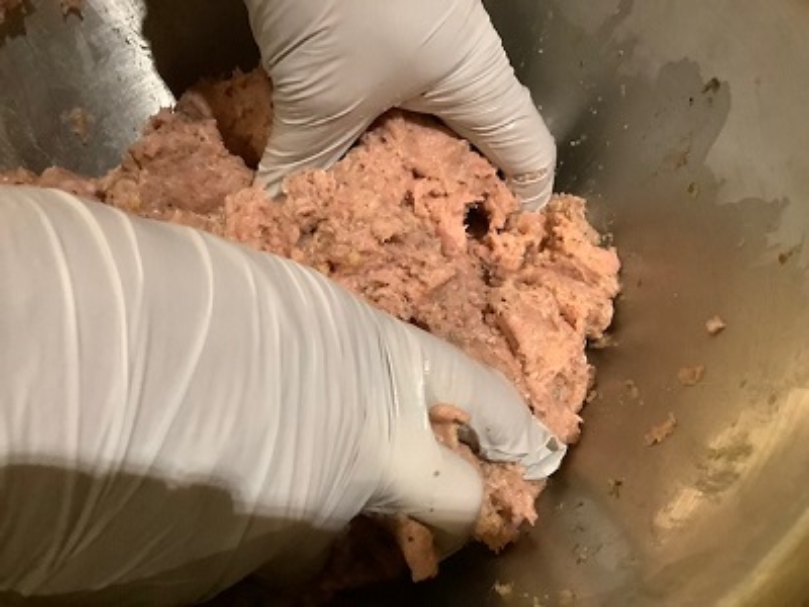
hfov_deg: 58.4
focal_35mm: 31
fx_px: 724
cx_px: 404
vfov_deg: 45.4
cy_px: 304
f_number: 2.4
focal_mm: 3.3
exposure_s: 1/30
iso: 400
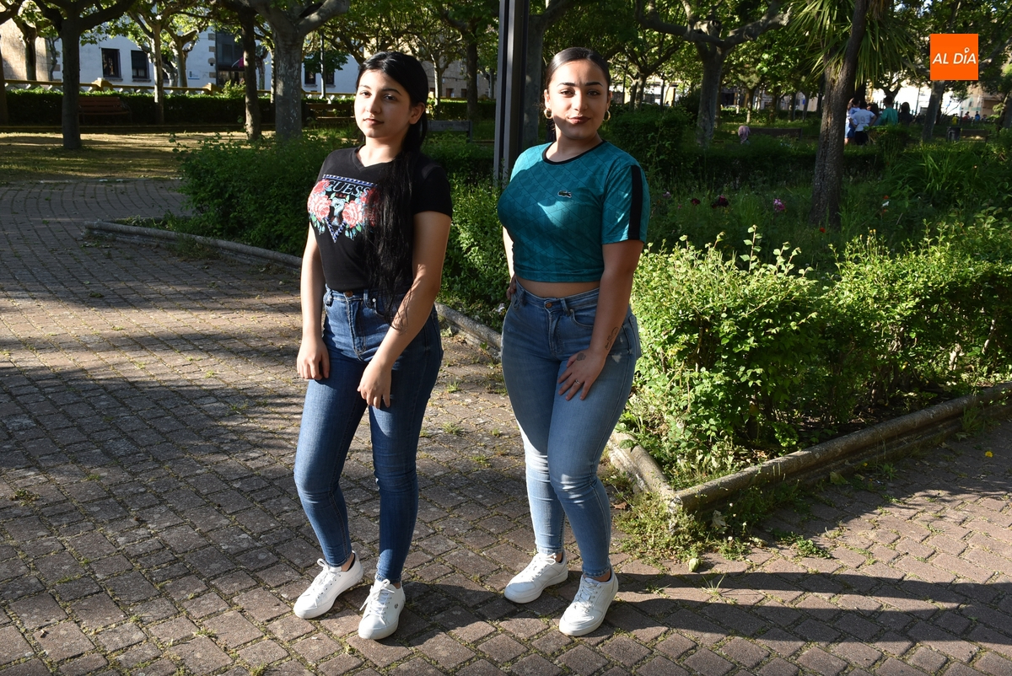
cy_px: 338
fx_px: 971
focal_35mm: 34
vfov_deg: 38.4
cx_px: 506
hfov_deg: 55.1
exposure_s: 1/250
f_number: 8
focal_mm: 23
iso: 360
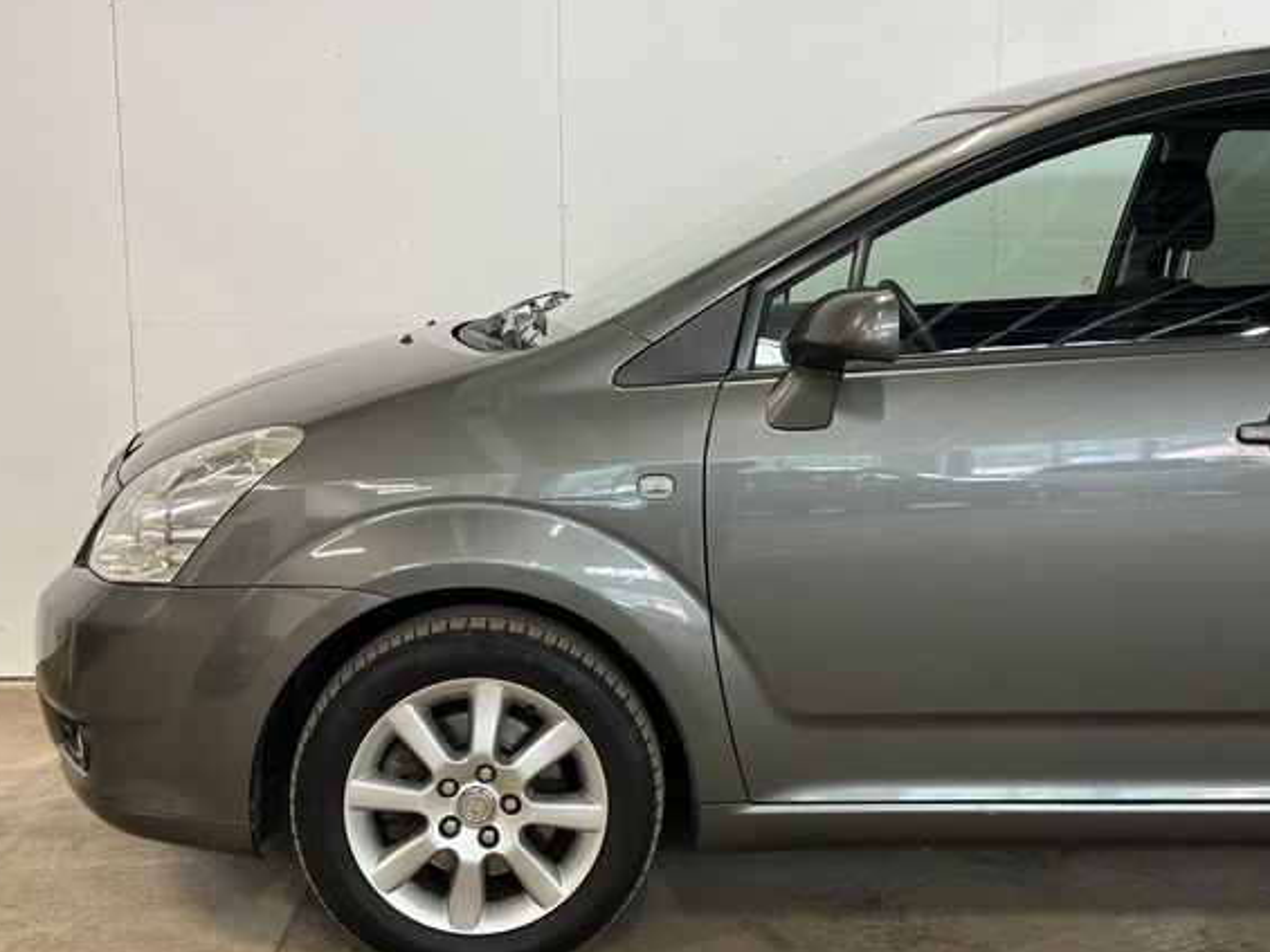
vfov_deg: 28.6
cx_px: 638
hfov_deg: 37.5
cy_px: 494
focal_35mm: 51
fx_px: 1871
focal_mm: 6.86
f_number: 1.8
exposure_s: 1/50
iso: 125
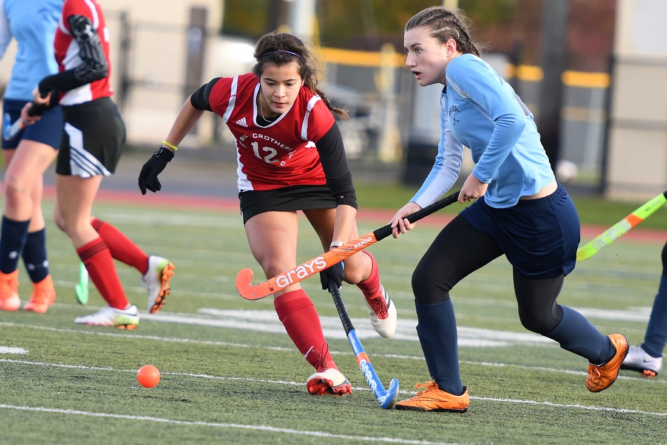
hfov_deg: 7.6
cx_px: 334
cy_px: 222
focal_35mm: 270
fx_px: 5003
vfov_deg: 5.1
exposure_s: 1/1000
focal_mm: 180
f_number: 2.8
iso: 320
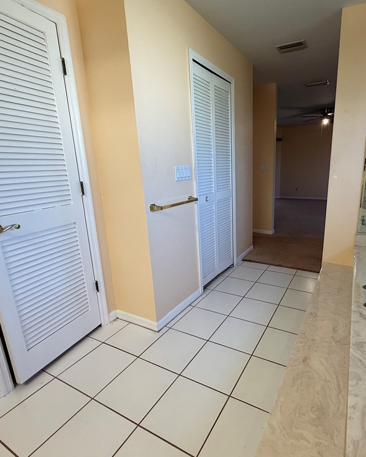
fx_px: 257
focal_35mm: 19
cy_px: 229
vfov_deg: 83.3
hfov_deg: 69.8
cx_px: 228
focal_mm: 2.22
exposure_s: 1/120
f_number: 2.2
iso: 160
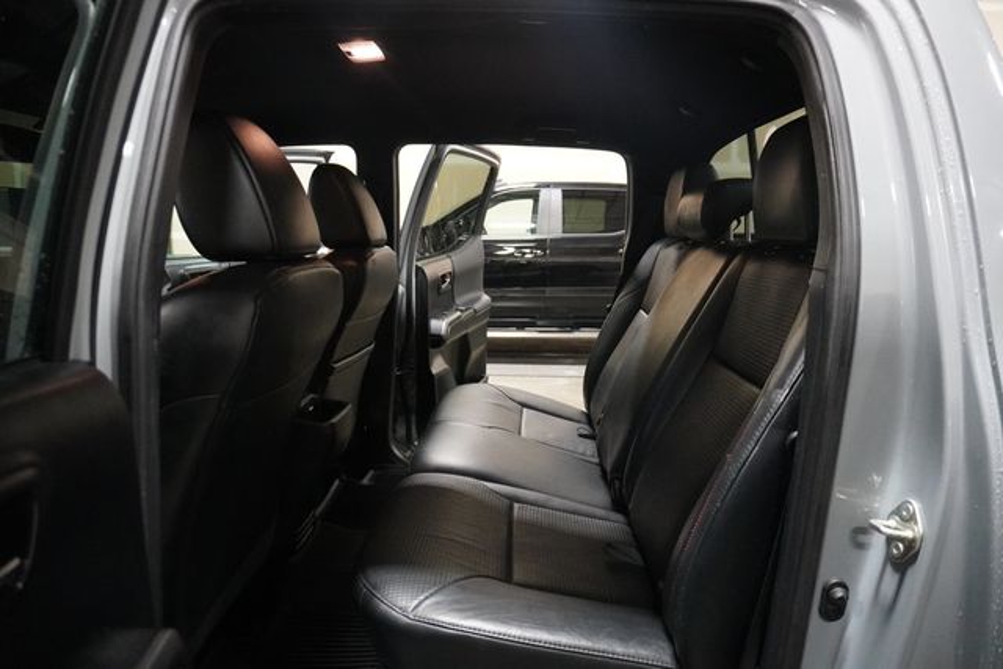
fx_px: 669
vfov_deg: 53.2
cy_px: 334
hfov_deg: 73.7
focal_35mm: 24
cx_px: 502
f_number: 3.5
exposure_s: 1/100
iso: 6400
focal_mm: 16
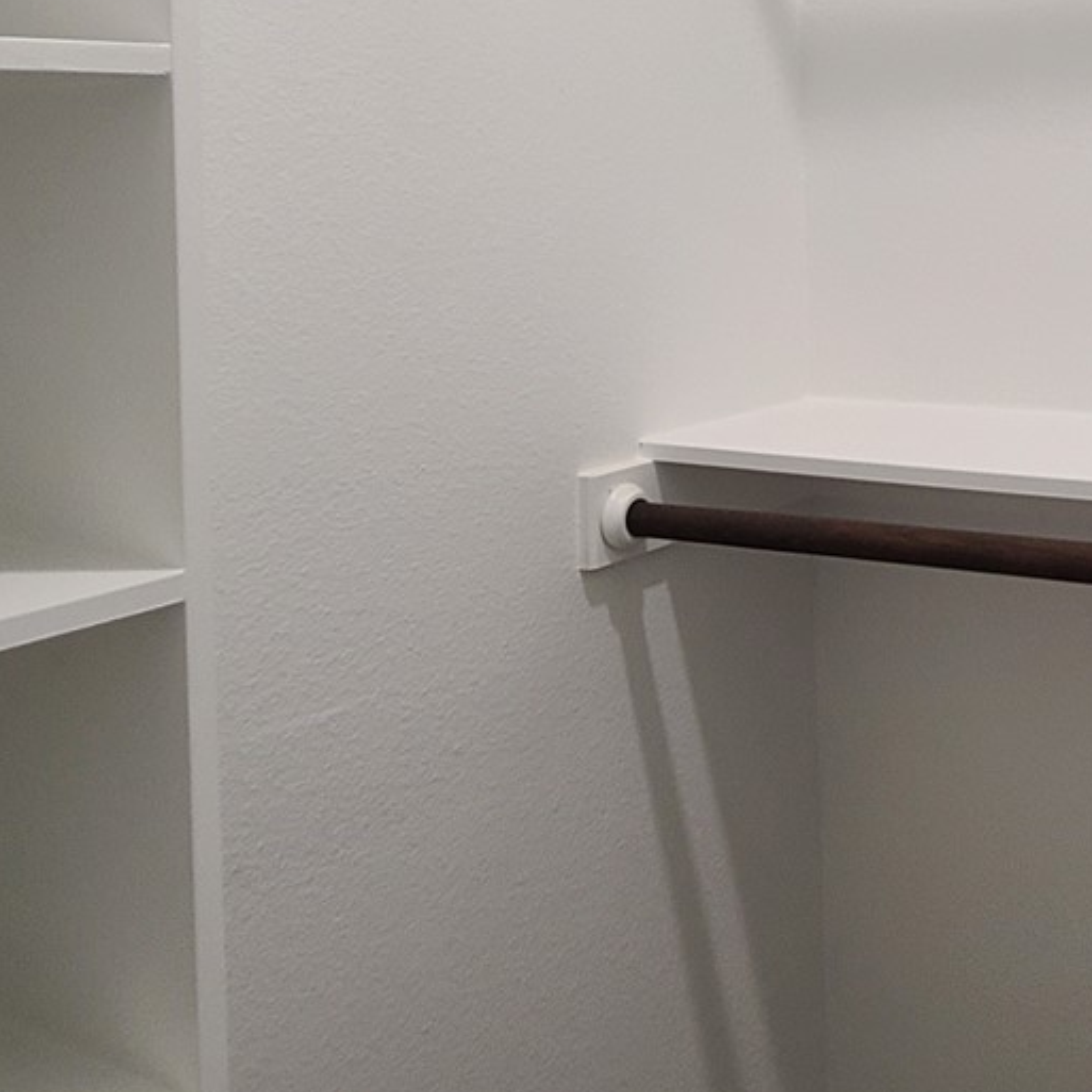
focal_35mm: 43
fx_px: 1535
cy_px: 102
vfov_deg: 36.6
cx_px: 1052
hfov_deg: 35.9
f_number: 2.2
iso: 160
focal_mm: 2.2
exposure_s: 1/60
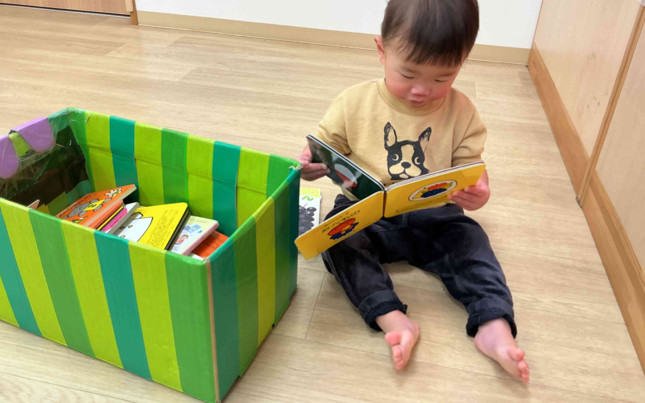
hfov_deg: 61.2
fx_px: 545
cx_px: 323
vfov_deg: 40.5
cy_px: 177
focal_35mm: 31
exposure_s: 1/120
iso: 50
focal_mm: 3
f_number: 1.8
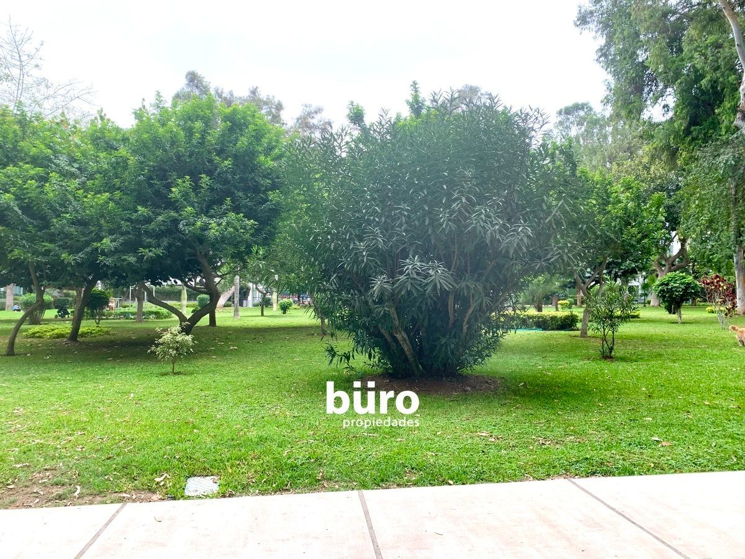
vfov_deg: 53.1
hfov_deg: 67.3
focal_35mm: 26
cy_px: 280
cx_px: 372
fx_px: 560
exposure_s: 1/428
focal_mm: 4.25
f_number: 1.8
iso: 25
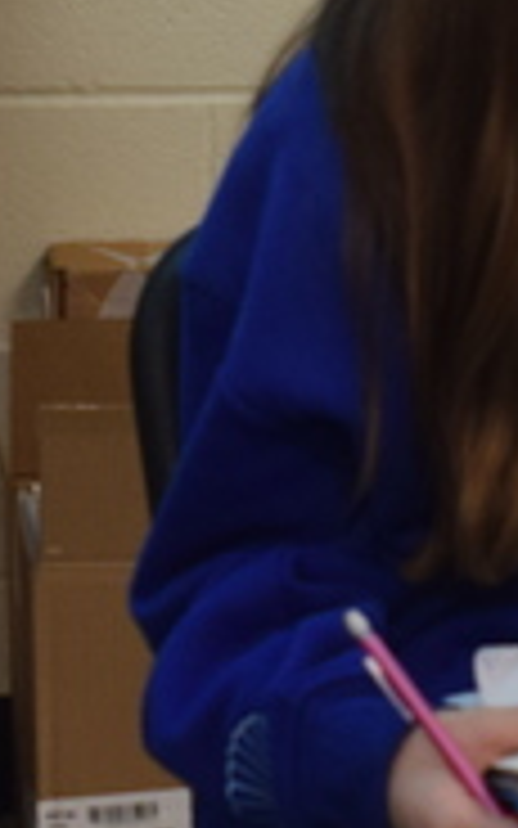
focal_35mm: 204
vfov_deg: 10.3
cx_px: 387
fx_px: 4608
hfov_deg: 6.4
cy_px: 362
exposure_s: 1/60
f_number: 4
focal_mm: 24
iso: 640
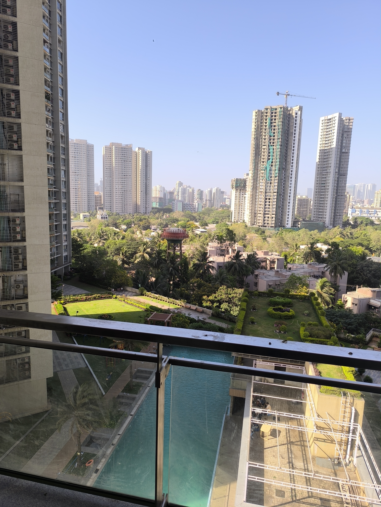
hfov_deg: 58.9
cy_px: 254
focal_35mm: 23
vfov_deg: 73.9
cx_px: 190
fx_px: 338
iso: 50
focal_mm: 6.14
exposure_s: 1/458
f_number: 1.65
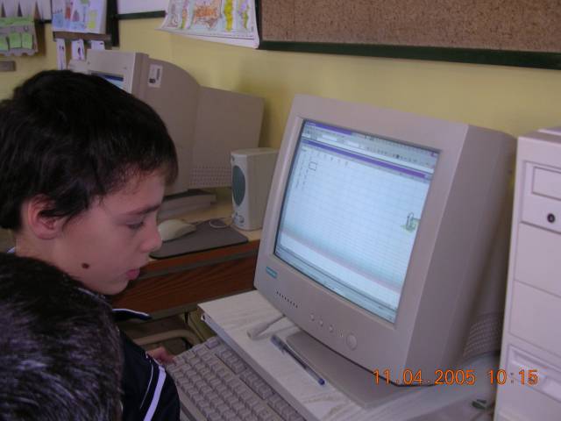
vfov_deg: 37.7
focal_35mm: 38
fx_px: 616
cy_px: 210
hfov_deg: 49.0
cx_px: 280
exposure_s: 1/30
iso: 166
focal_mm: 5.8
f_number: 2.8
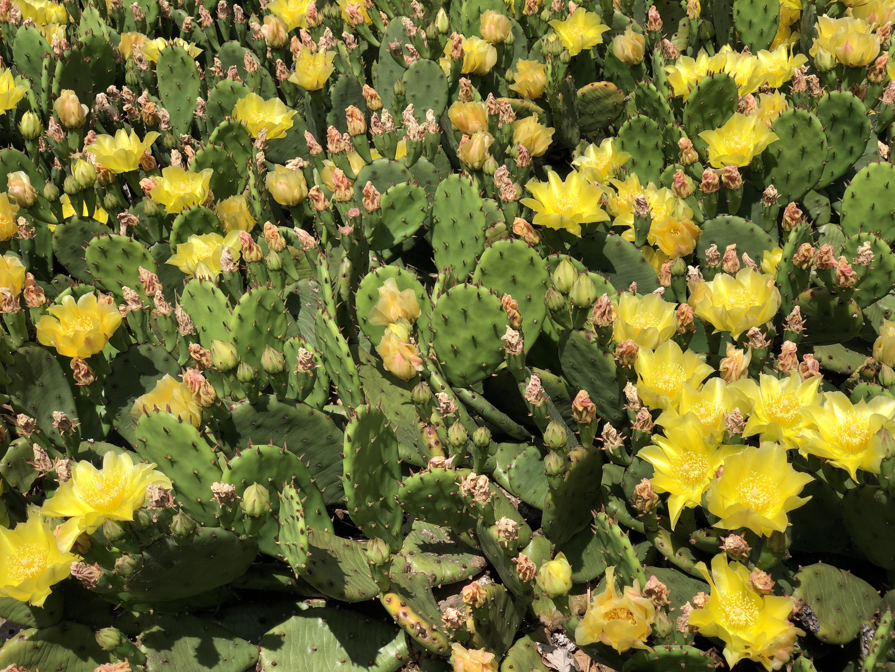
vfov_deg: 28.0
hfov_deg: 36.8
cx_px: 448
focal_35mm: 52
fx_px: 1344
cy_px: 336
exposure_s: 1/1171
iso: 16
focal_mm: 6
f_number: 2.4
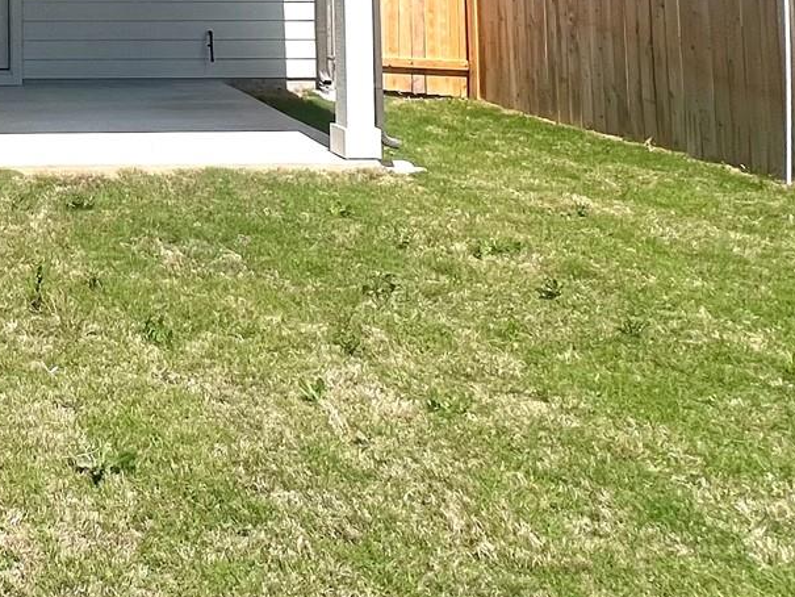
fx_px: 1011
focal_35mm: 44
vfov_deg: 28.2
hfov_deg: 35.3
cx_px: -122
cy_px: -142
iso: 32
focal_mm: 1.57
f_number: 1.8
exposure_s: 1/2801
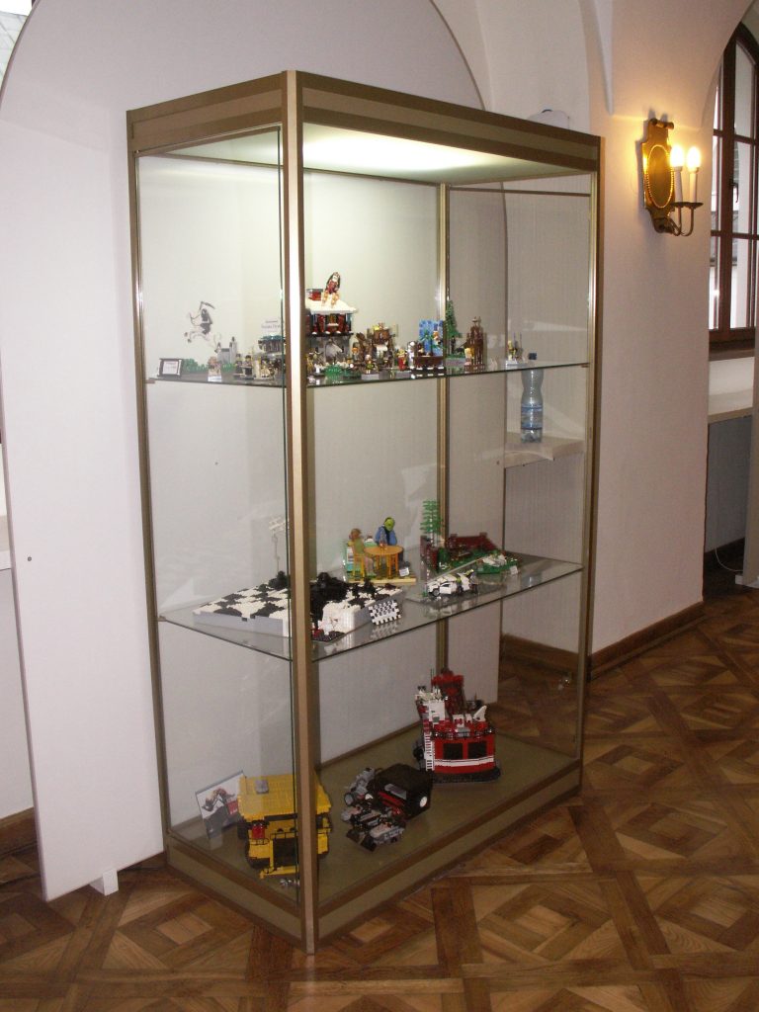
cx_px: 380
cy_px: 506
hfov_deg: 40.7
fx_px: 1023
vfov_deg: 52.6
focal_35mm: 35
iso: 160
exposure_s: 1/60
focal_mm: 5.86
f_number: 2.8
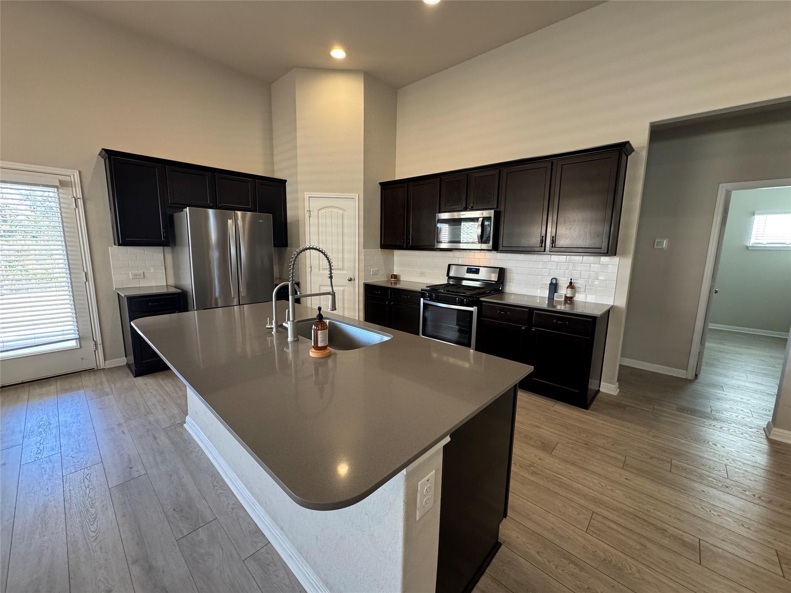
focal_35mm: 14
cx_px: 396
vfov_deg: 85.7
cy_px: 296
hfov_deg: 102.1
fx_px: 320
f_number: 2.2
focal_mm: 2.22
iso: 250
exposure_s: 1/60
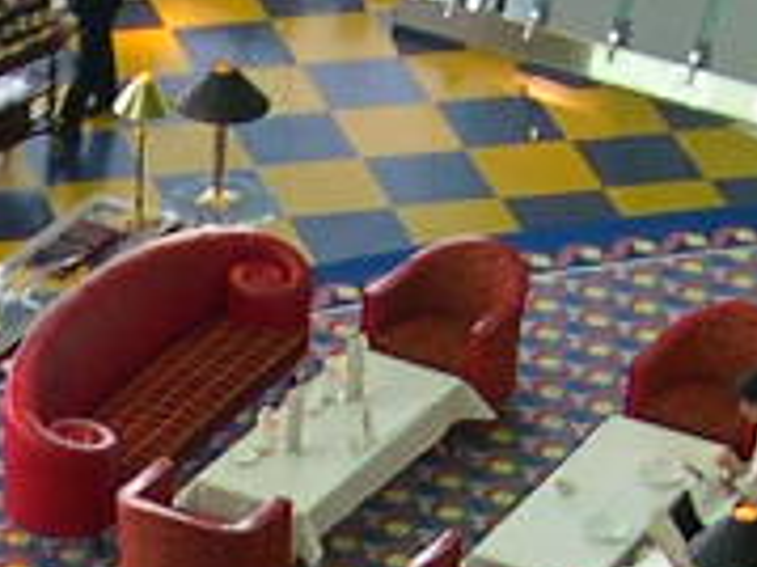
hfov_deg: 7.3
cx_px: -42
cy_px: 897
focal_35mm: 272
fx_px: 5944
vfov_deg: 5.4
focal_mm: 8
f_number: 2.8
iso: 100
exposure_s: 1/16.1
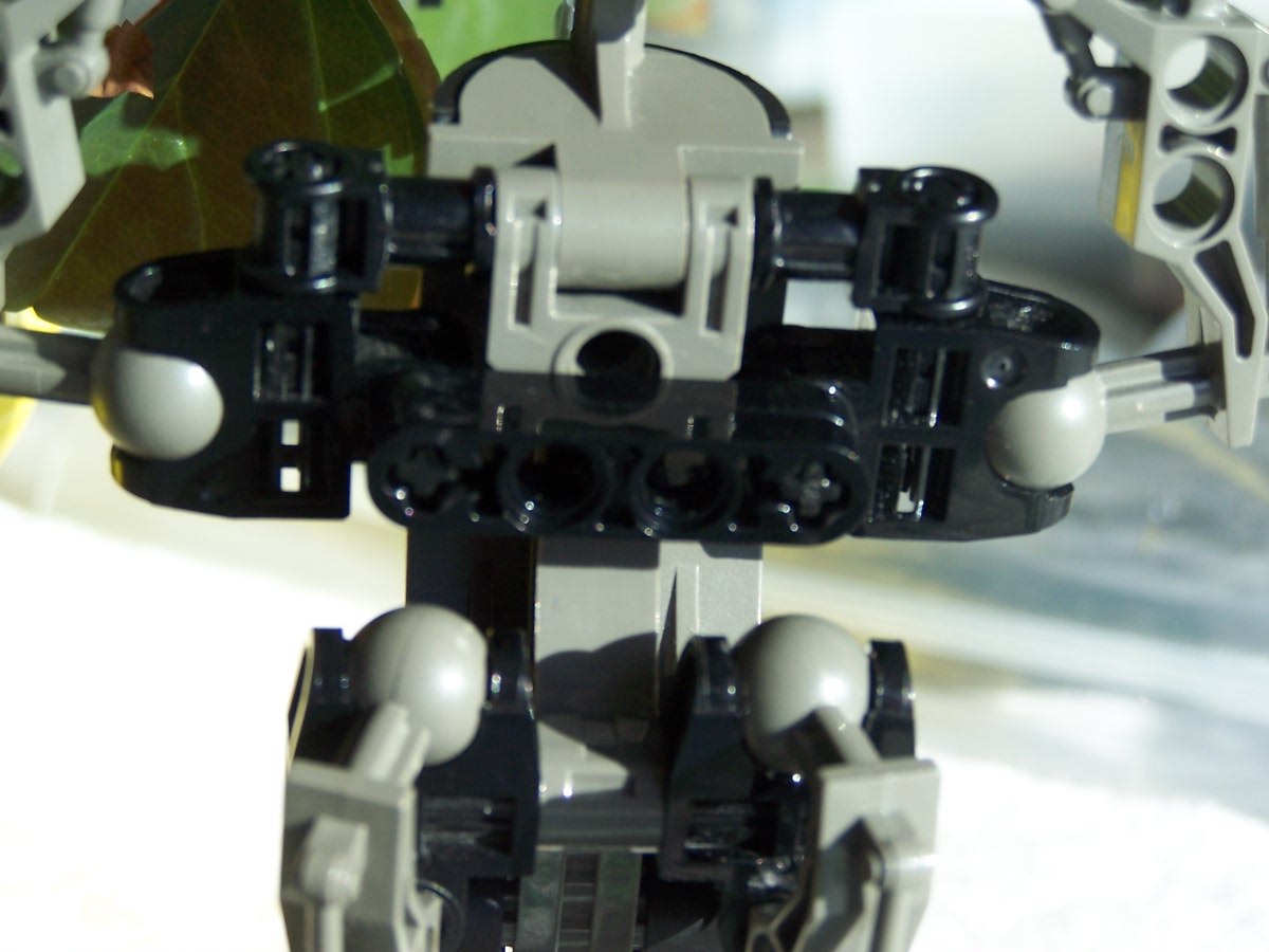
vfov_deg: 14.1
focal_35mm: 105
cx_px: 634
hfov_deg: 18.7
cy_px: 476
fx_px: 3849
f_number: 3.2
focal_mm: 17.5
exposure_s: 1/250
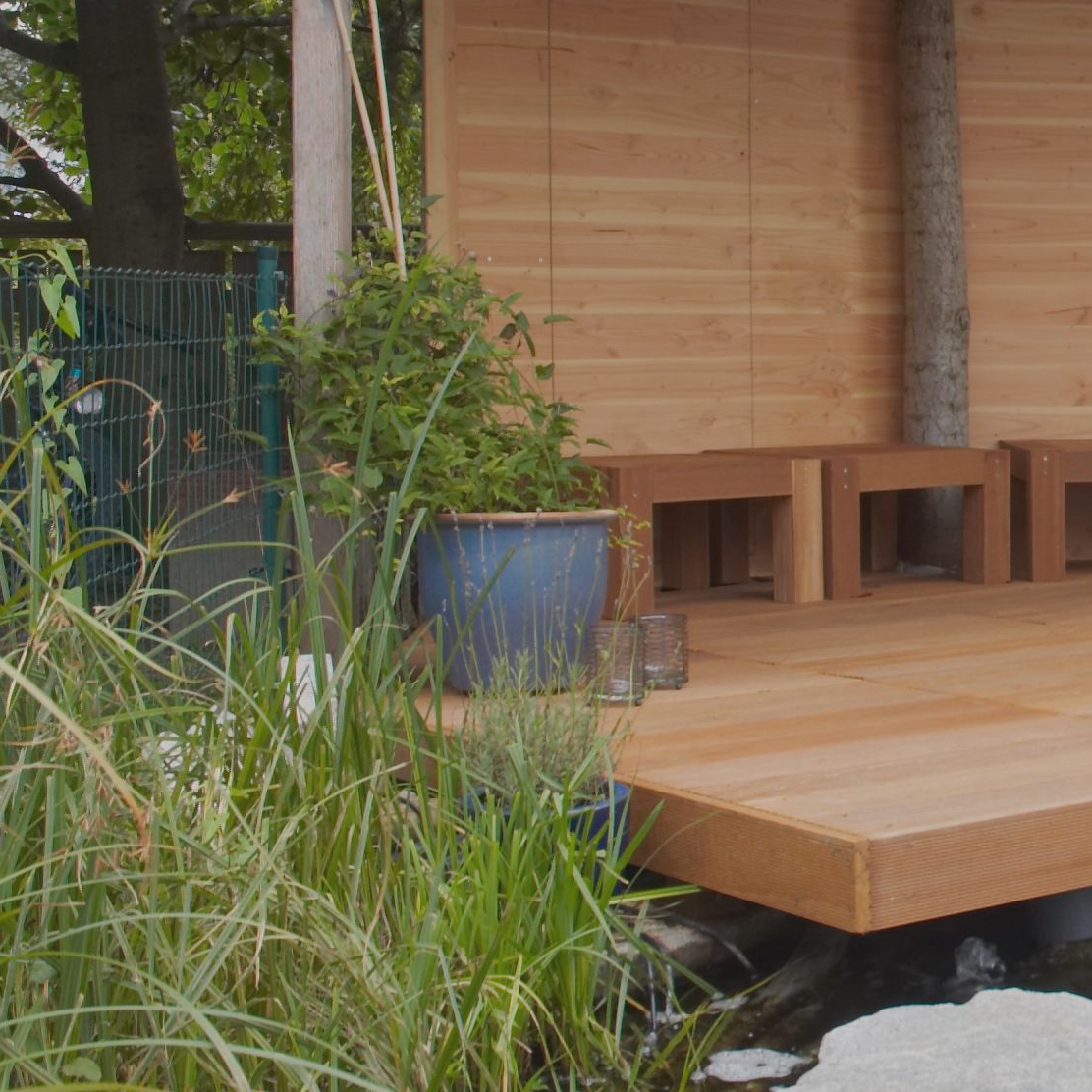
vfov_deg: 27.7
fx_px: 2213
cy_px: 435
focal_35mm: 62
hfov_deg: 24.9
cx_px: 1330
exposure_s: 1/50
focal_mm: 18
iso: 200
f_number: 8
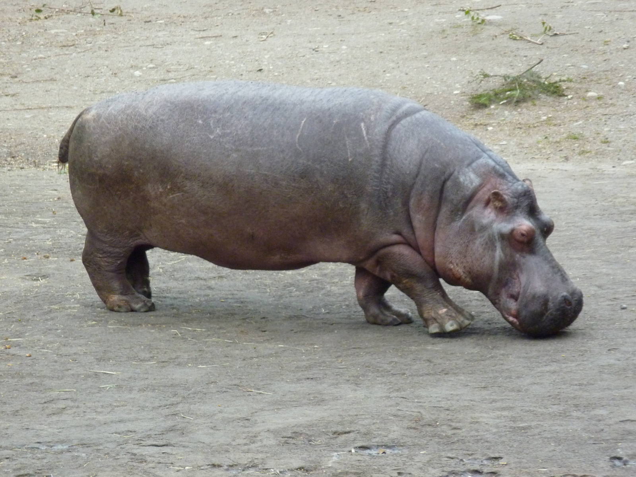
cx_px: 318
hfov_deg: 6.6
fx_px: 5512
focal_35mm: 300
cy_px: 238
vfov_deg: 5.0
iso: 400
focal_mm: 49.2
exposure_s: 1/320
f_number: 4.9
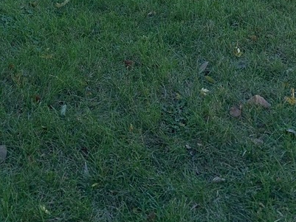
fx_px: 599
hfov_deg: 26.5
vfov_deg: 17.8
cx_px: 9
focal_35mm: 70
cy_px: -150
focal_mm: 4.25
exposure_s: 1/754
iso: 25
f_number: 1.8
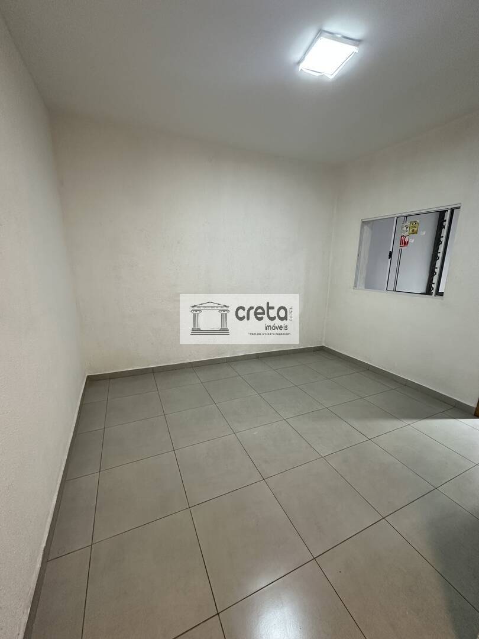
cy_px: 320
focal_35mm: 14
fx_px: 258
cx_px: 240
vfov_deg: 102.1
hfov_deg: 85.7
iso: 160
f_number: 2.2
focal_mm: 2.22
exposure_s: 1/60
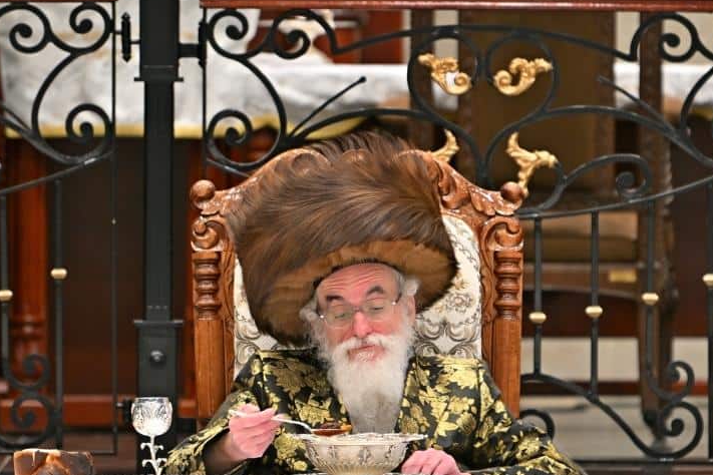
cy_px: 295
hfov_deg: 4.8
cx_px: 359
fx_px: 8555
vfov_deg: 3.2
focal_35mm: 432
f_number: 2.8
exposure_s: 1/320
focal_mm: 200
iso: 200
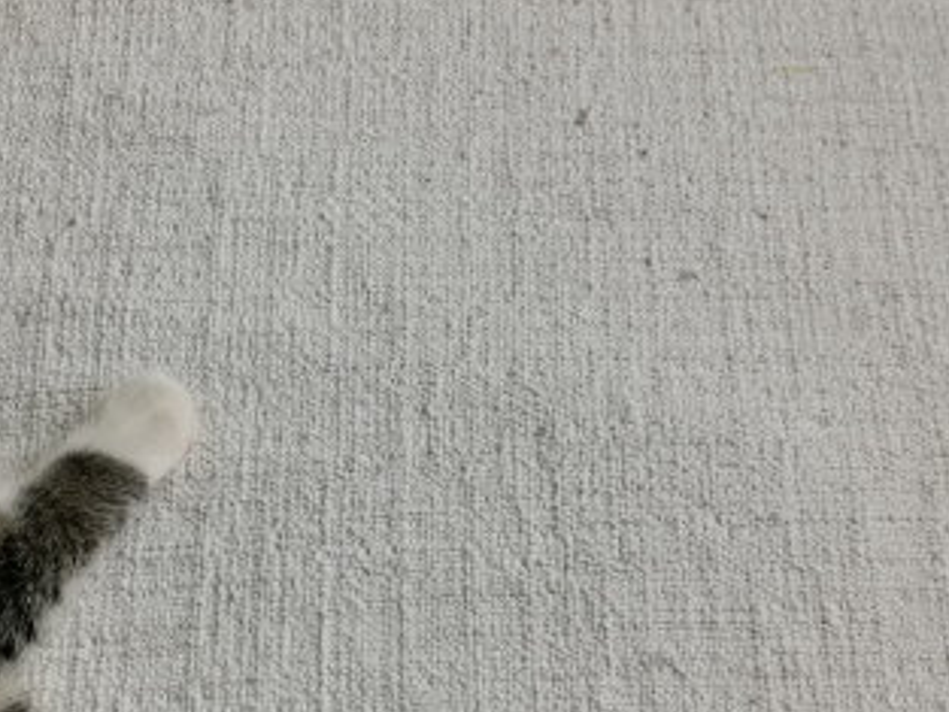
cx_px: 334
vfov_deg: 16.4
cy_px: 441
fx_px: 2468
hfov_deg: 21.7
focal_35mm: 90
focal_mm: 5.58
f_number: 1.8
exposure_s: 1/100
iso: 80
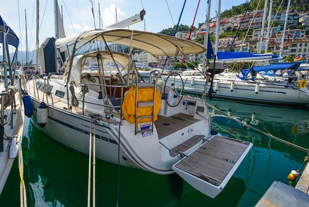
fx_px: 172
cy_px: 99
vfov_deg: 62.0
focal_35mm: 20
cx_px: 147
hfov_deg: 83.9
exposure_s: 1/800
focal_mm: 19
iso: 1000
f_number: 14
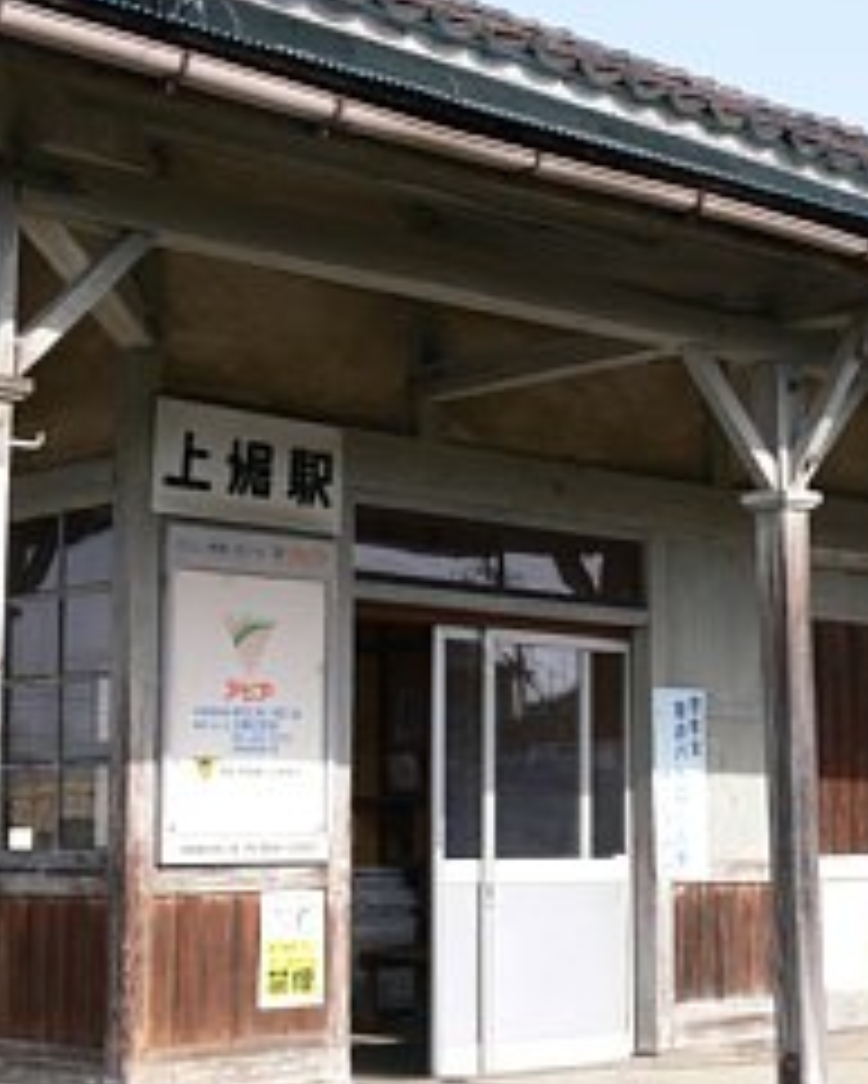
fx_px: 2343
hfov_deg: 20.9
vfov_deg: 26.0
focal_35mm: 73
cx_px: 612
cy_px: 463
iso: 80
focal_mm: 9.6
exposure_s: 1/160
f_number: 5.6
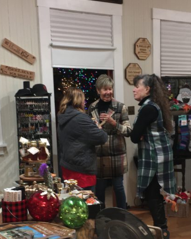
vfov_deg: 33.4
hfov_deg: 27.1
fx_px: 396
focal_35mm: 56
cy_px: 155
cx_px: 83
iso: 50
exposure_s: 1/30
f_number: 2.2
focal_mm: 4.15
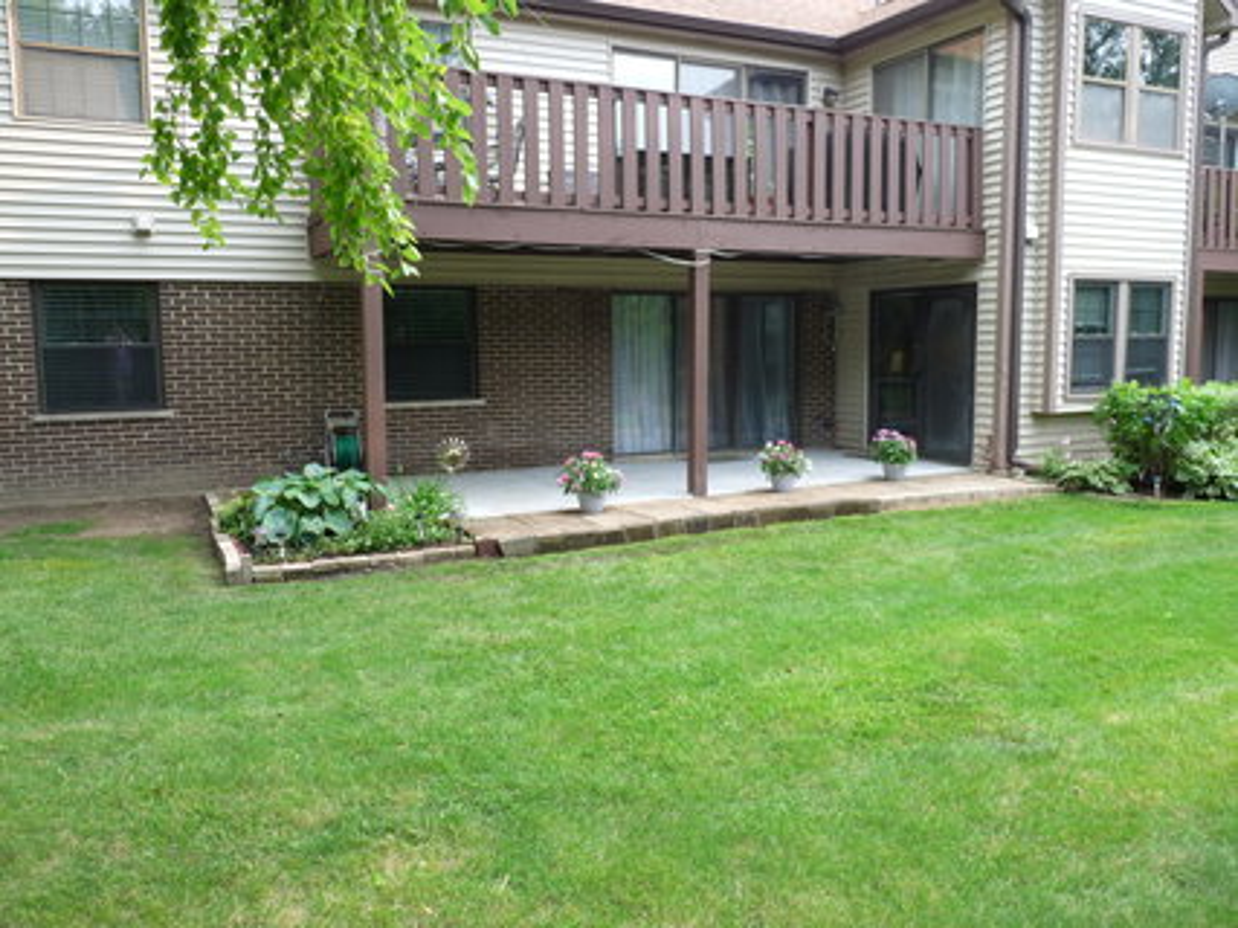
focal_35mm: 27
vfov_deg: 51.3
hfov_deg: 65.3
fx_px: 965
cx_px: 619
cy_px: 464
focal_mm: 4.8
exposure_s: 1/50
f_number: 2.8
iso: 100
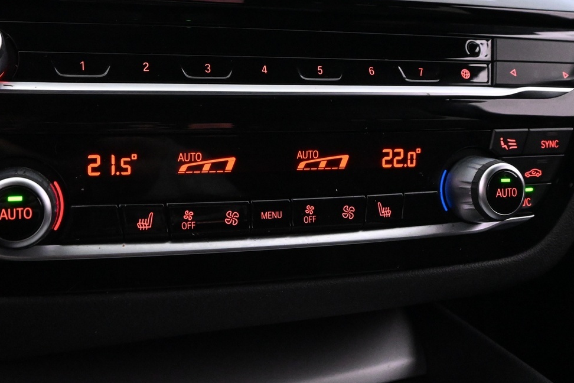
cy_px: 135
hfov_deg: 43.4
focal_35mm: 45
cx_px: 227
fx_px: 717
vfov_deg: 29.7
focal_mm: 18
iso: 6400
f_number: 6.3
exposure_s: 1/30
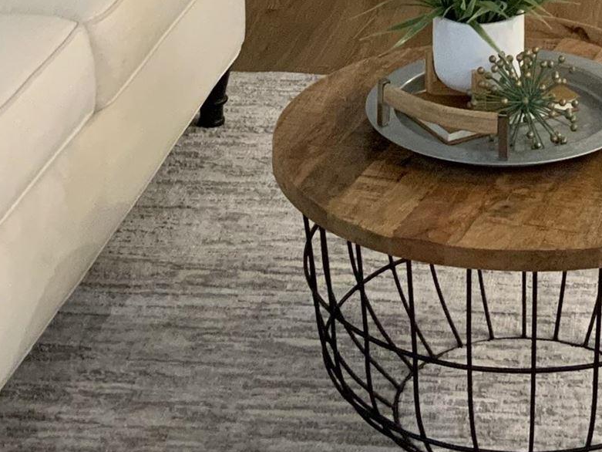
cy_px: -385
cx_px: 561
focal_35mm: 114
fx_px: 1983
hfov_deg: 17.0
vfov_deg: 11.9
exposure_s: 1/60
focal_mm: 3
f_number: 1.8
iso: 160
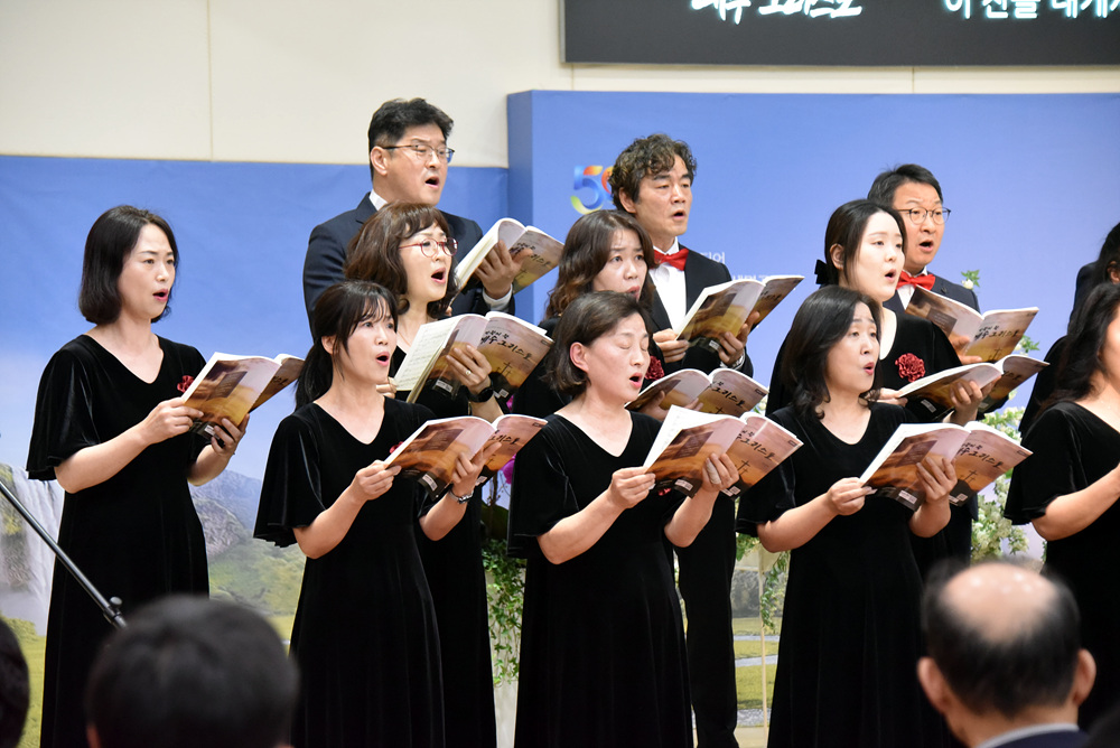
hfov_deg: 15.2
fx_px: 4202
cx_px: 560
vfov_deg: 10.2
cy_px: 374
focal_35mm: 135
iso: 6400
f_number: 5.6
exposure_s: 1/125
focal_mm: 135
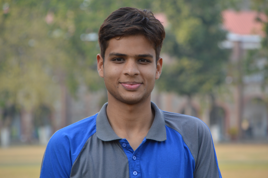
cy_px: 89
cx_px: 134
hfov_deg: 8.6
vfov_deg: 5.7
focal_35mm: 240
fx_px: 1785
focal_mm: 160
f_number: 7.1
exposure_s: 1/160
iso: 200
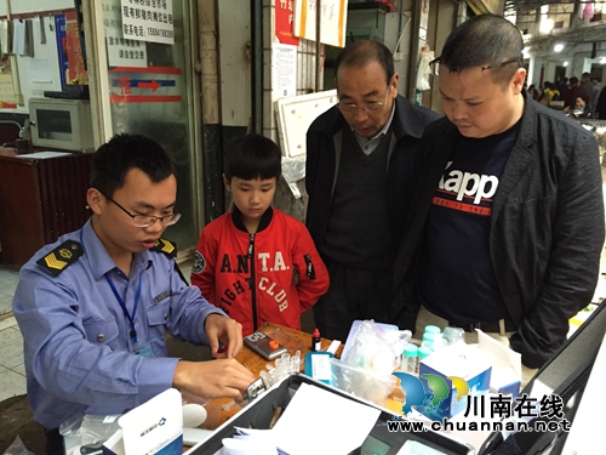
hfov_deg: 61.7
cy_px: 228
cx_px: 303
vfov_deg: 48.2
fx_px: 508
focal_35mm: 29
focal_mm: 4.15
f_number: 2.2
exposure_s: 1/33
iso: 320
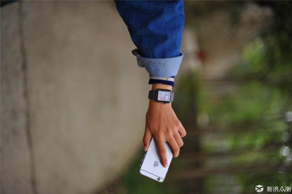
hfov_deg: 39.6
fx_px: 405
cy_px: 97
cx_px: 146
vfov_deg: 26.9
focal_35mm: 50
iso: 200
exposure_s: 1/125
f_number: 1.4
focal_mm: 50
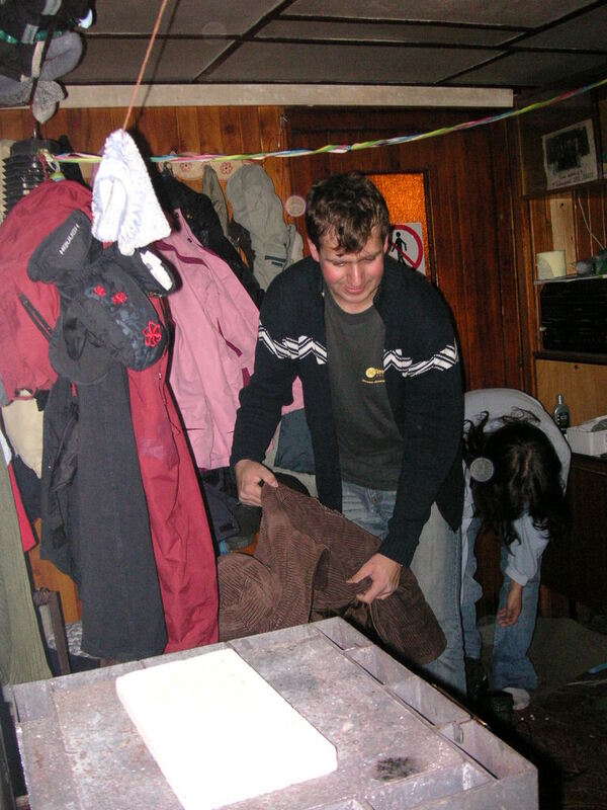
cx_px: 304
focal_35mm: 37
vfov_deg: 50.1
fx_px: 865
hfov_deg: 38.7
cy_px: 405
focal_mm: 6.1
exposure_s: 1/45
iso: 160
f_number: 2.8
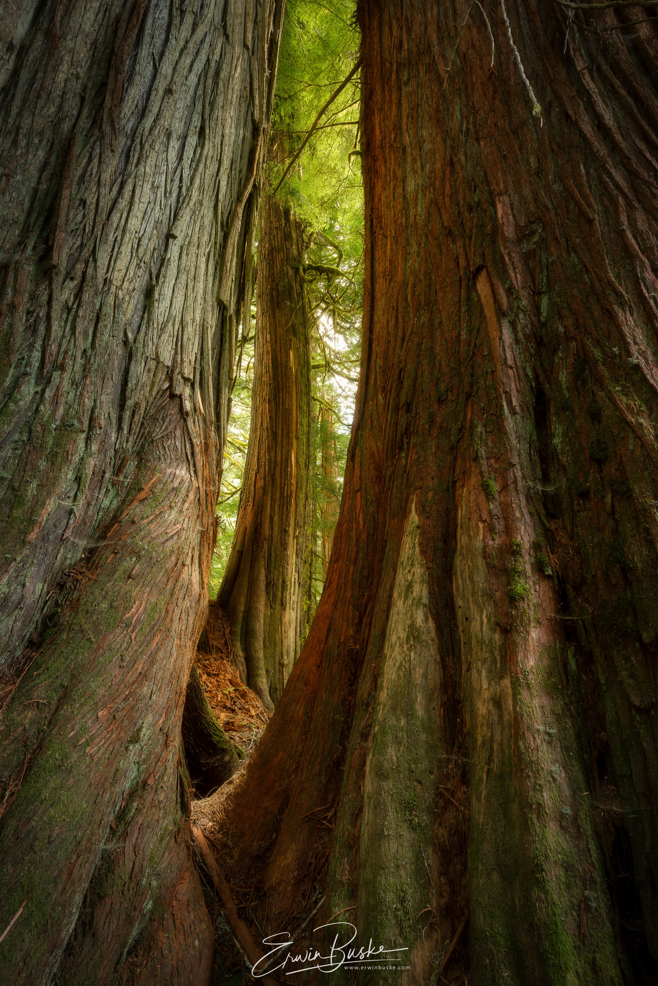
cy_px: 493
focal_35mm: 18
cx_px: 329
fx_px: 493
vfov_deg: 90.0
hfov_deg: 67.4
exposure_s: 2
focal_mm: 18
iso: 125
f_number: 16
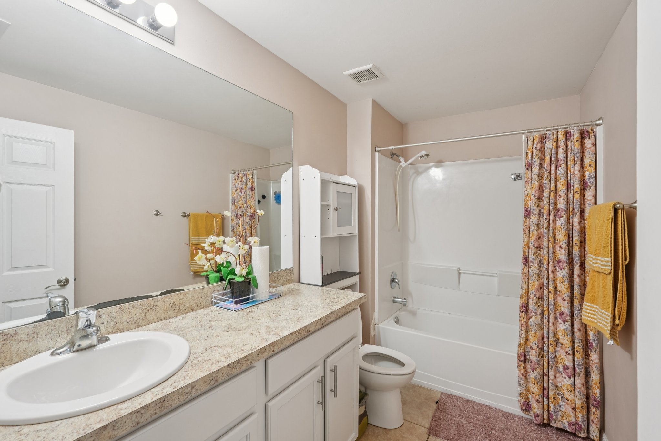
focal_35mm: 16
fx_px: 303
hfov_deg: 95.0
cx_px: 330
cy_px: 220
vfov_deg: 72.0
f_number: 8
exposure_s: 1/13
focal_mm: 16.5
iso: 400
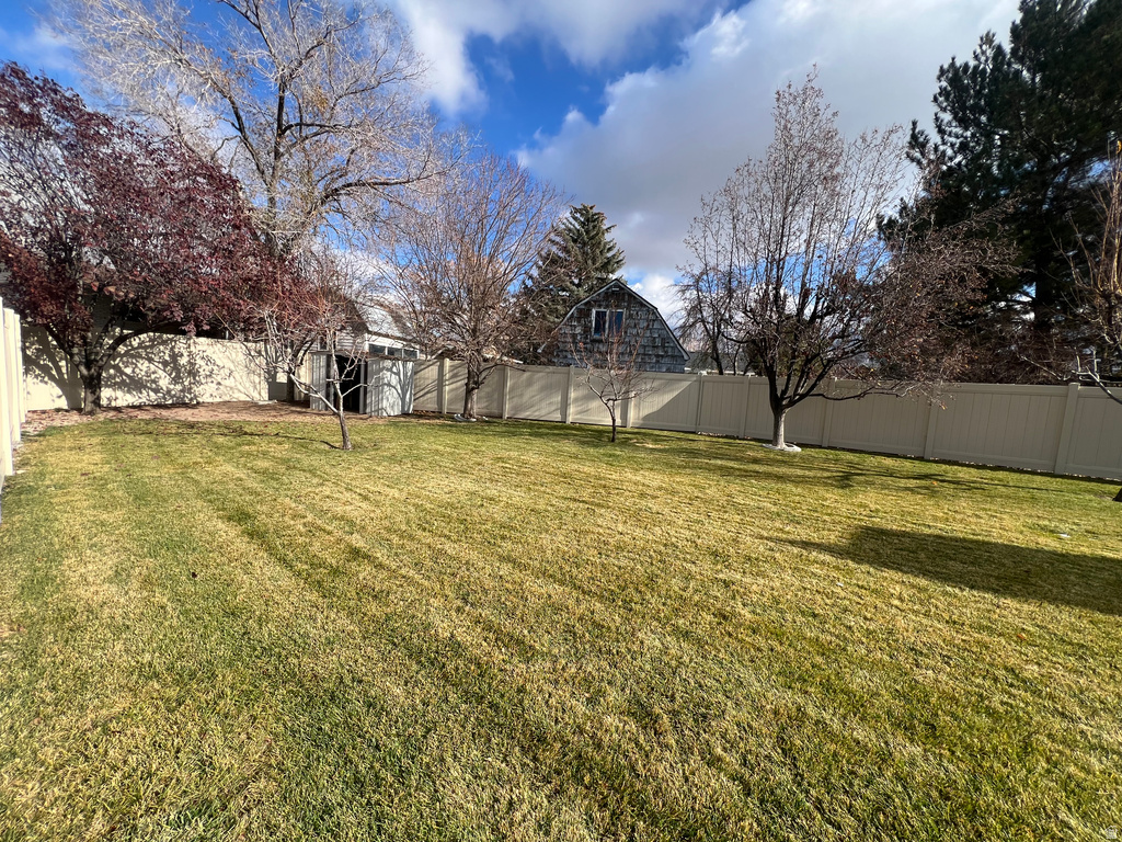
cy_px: 421
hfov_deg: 106.2
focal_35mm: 13
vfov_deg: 89.9
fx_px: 421
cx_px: 561
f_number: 1.8
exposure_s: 1/1074
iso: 32
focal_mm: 1.57
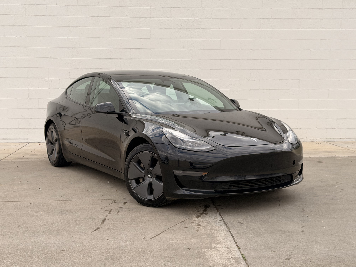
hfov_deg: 39.7
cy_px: 134
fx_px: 494
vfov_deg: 30.3
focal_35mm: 48
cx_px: 178
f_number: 1.78
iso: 64
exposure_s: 1/1642
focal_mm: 6.76
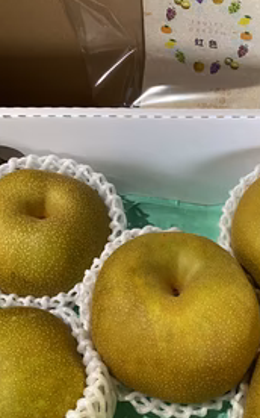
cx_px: 168
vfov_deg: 48.9
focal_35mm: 40
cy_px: 257
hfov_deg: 31.7
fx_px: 454
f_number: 1.8
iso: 320
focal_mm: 4.25
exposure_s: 1/50
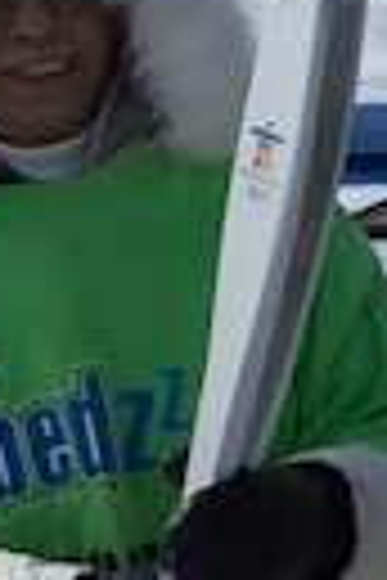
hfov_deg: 7.8
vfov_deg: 11.6
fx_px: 2854
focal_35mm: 177
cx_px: 176
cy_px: 256
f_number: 10
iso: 200
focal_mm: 38
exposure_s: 1/350
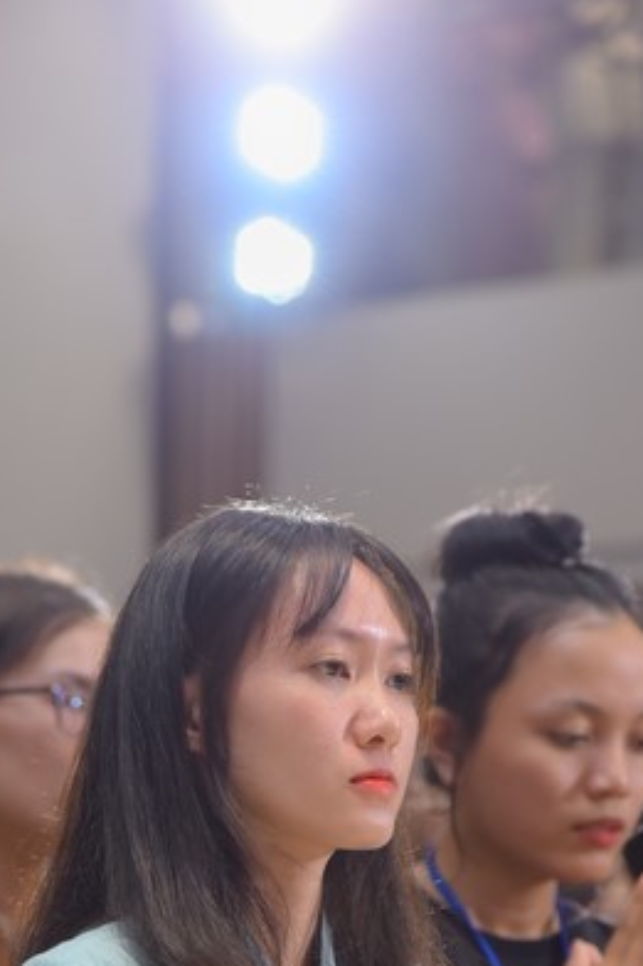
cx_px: 304
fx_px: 5336
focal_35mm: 199
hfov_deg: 6.9
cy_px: 798
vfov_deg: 10.3
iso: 1000
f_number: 5
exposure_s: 1/125
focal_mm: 120
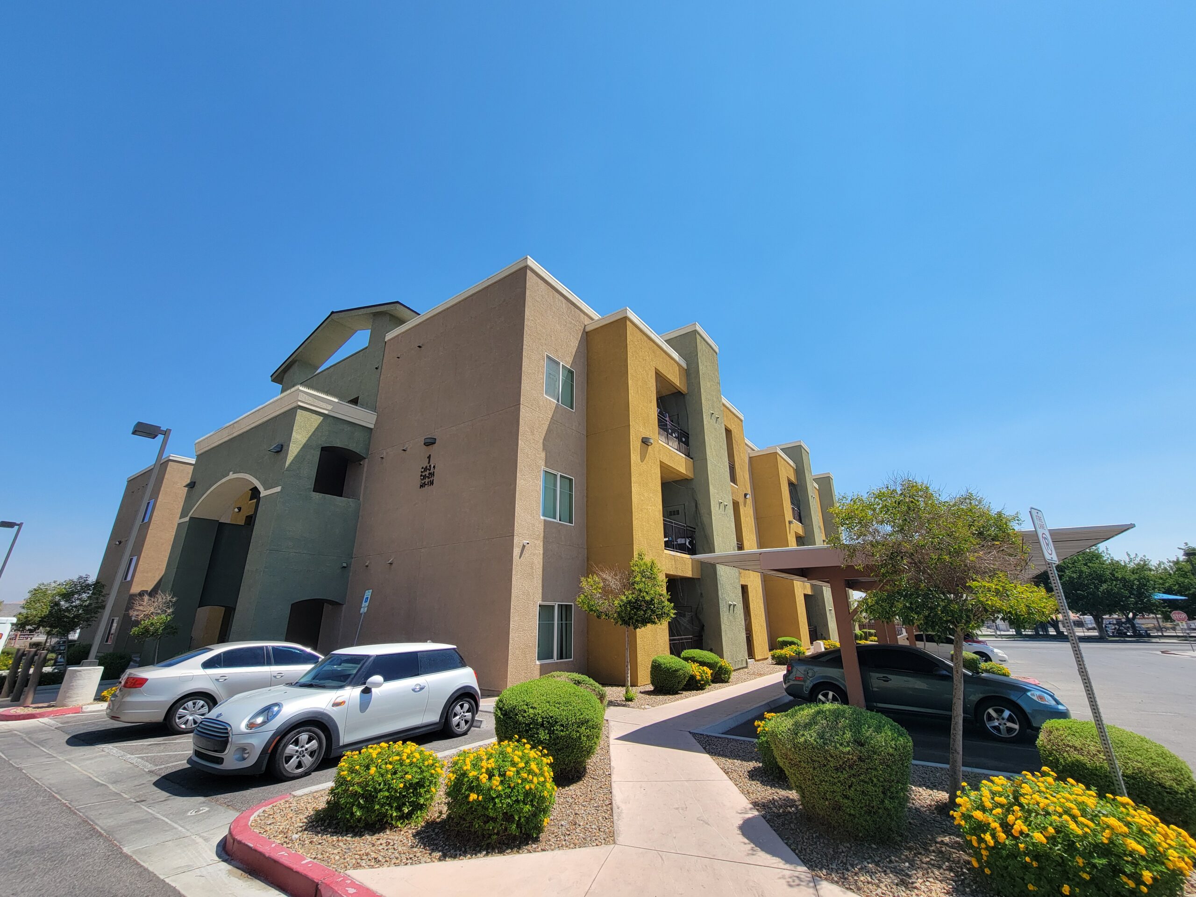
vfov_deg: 89.9
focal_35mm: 13
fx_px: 449
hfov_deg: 106.2
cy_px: 448
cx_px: 598
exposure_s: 1/1632
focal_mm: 2.2
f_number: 2.2
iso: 50
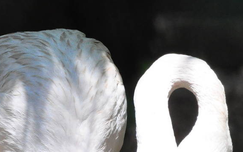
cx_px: 69
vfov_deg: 1.1
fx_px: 7656
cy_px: 123
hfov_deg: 1.8
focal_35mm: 1156
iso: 3200
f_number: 6.3
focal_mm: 270
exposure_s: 1/2500
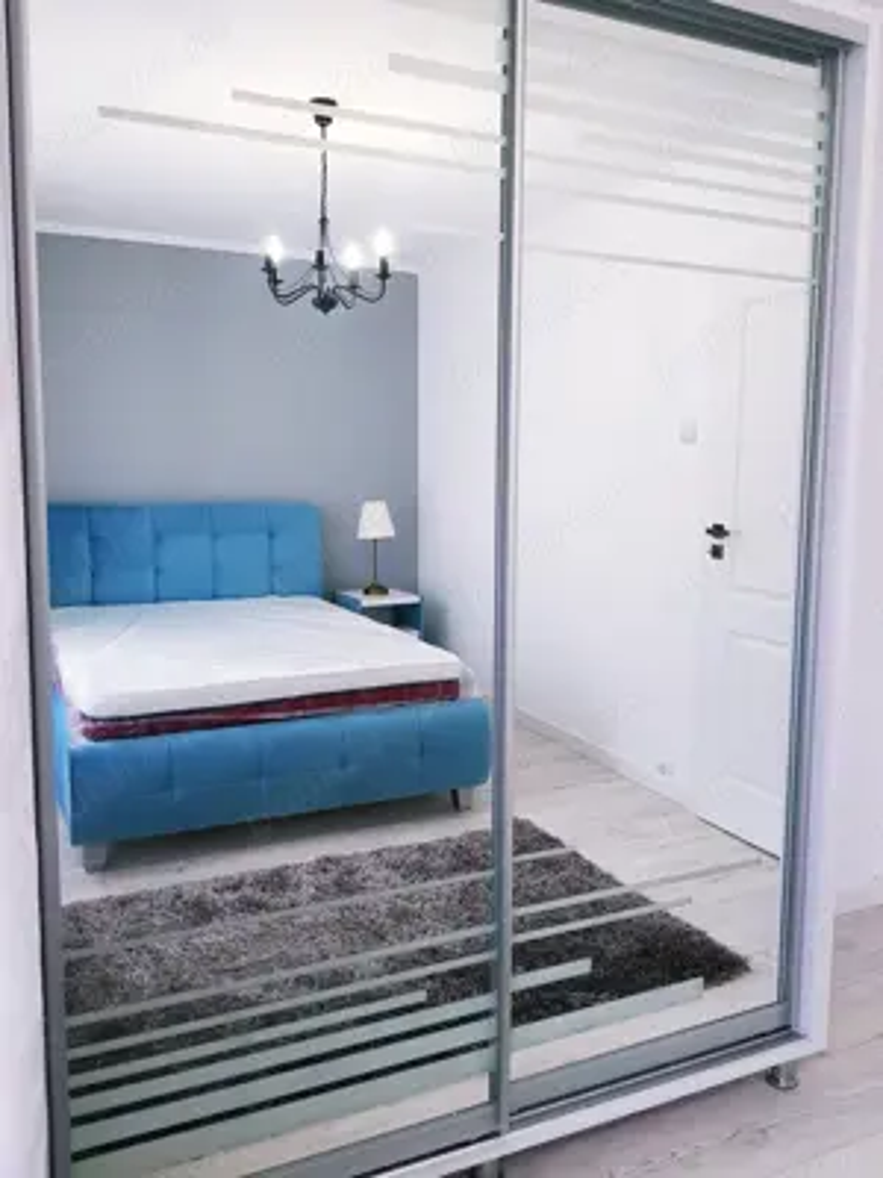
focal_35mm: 26
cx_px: 442
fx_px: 884
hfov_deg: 53.1
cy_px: 589
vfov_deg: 67.3
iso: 100
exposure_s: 1/50
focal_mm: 4.2
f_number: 1.7
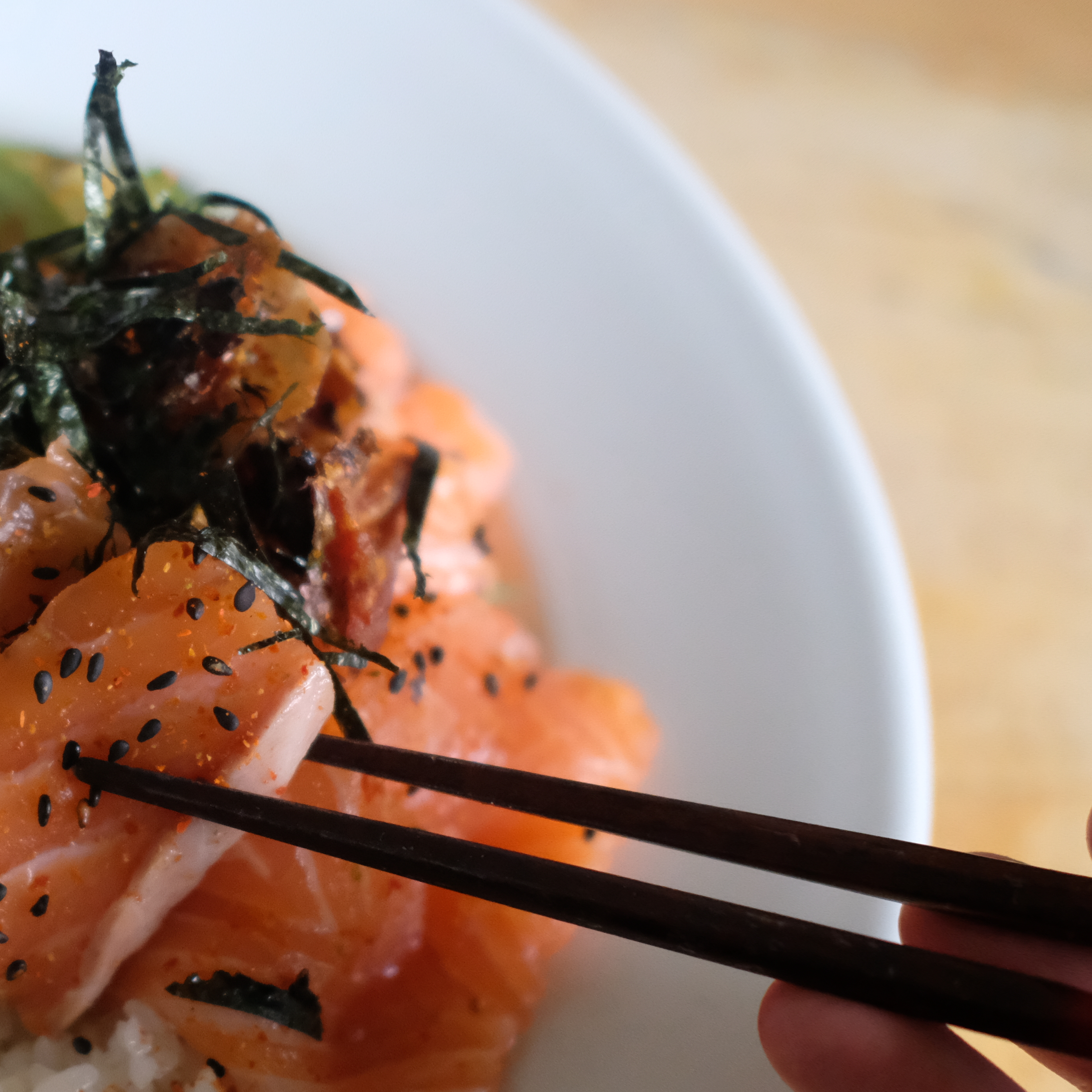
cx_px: 117
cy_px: 709
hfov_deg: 17.7
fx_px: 3462
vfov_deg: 17.9
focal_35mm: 97
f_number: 2
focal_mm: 35
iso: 4000
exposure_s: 1/320
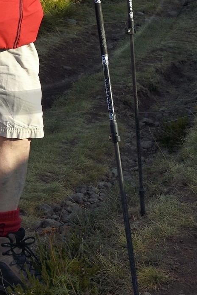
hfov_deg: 8.8
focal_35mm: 156
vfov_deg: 12.8
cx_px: 6
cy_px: -84
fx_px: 1280
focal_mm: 45
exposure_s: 1/250
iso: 200
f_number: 13
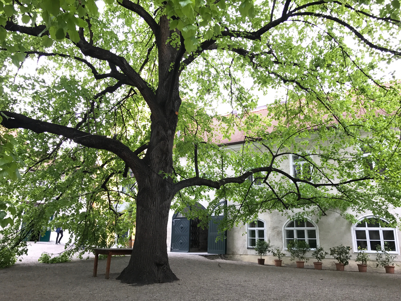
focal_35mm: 28
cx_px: 200
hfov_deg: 63.4
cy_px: 150
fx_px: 324
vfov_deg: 49.7
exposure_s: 1/100
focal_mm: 3.99
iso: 32
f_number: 1.8
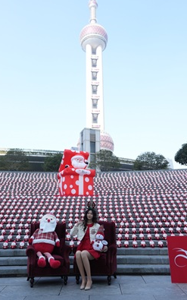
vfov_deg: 63.5
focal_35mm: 30
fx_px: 241
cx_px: 91
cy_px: 138
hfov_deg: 42.4
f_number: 4
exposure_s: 1/500
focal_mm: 25.5
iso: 200
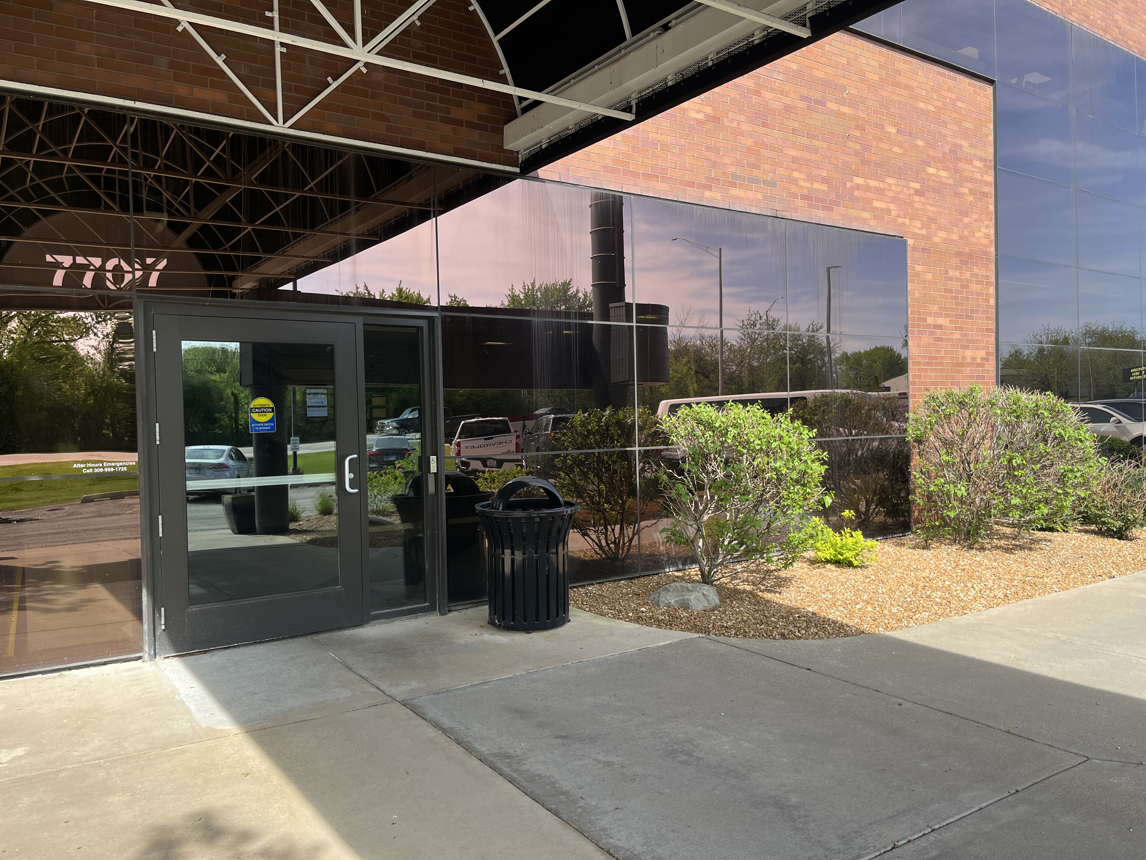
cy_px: 430
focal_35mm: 26
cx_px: 573
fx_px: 861
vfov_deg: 53.1
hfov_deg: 67.3
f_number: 1.6
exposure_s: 1/864
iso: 50
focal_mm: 5.1
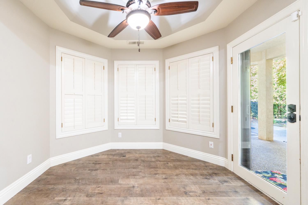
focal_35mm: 14
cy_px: 102
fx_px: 120
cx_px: 154
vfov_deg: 81.2
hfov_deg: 104.3
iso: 320
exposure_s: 1/8
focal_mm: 14
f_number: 9
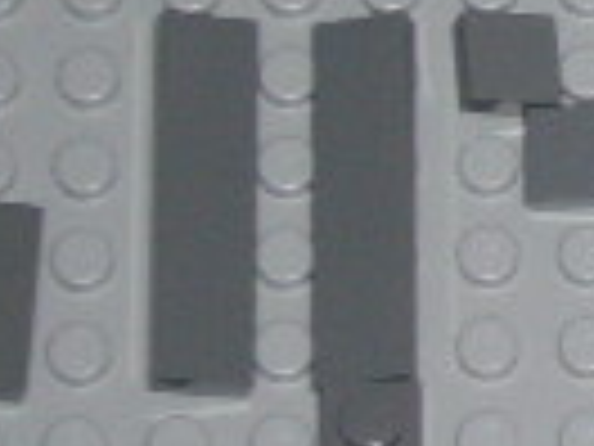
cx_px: 1130
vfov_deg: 4.4
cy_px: 171
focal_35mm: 339
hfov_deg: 5.7
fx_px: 5817
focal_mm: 11.5
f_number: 4
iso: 100
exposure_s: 1/60
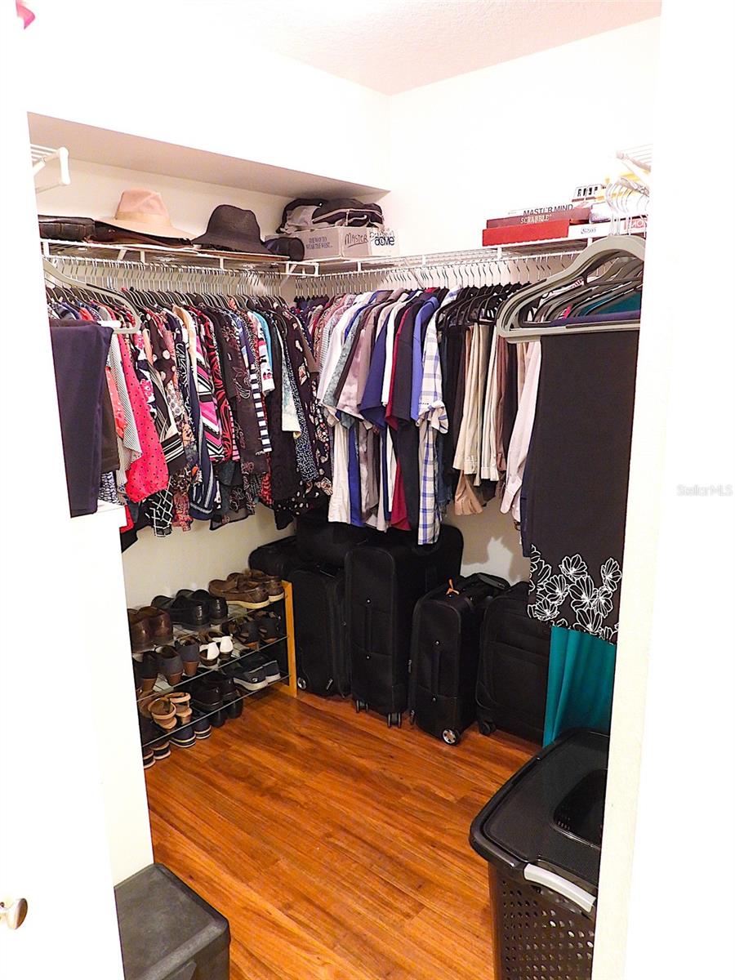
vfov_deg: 71.6
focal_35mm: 24
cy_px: 490
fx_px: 679
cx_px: 368
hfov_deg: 56.8
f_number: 2.8
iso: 720
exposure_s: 1/8
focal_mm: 4.3
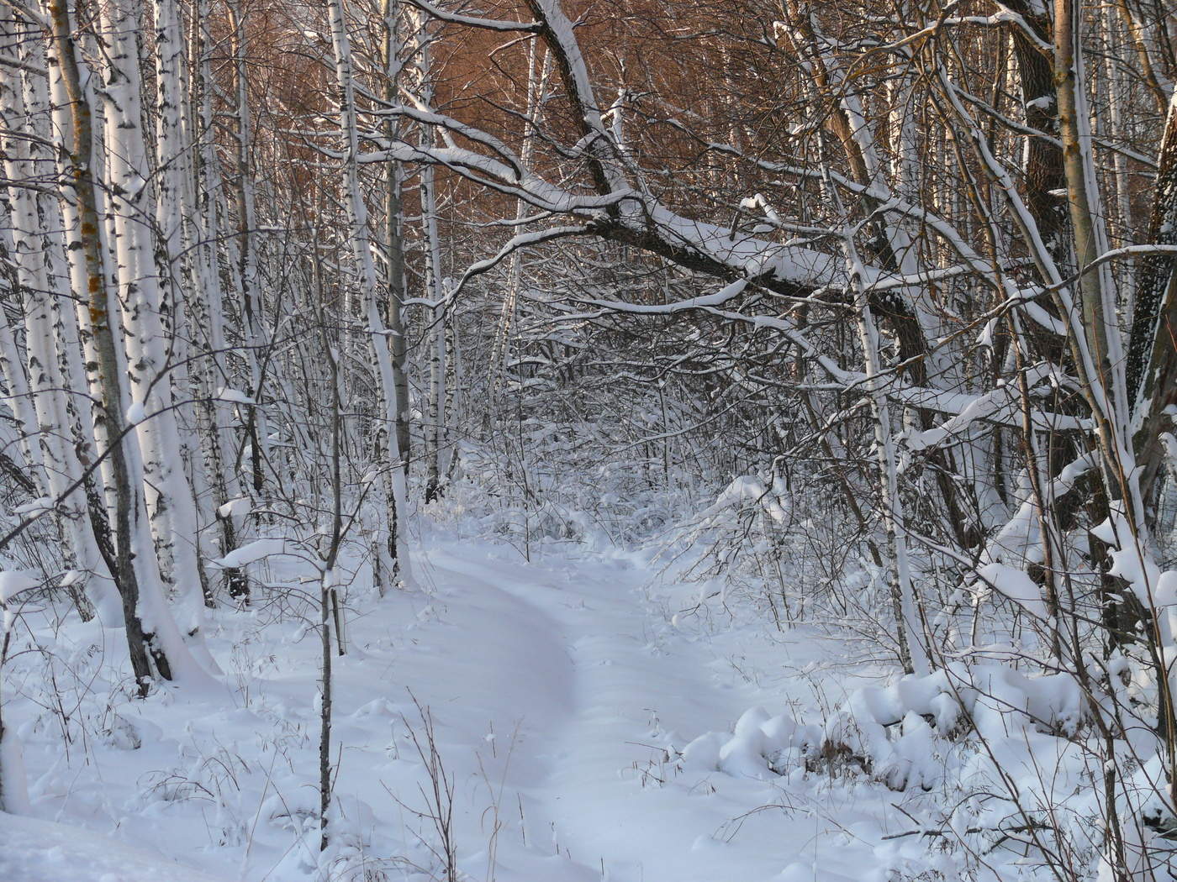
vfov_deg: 16.1
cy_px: 441
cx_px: 588
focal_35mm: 92
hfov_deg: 21.3
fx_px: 3128
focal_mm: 19.6
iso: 100
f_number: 4
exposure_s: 1/200
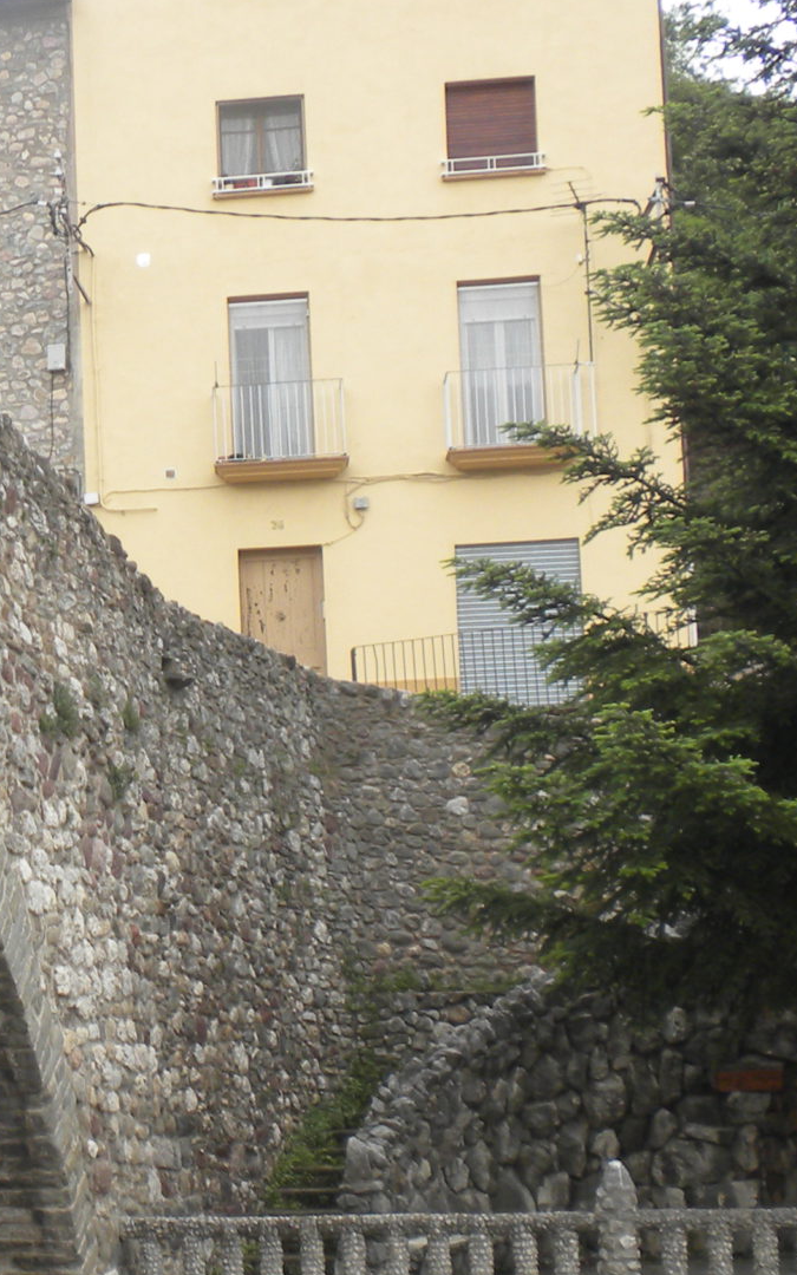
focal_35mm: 93
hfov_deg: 13.5
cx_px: -262
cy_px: 786
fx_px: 3232
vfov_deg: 22.3
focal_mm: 6.6
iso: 64
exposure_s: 1/61.7
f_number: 3.5
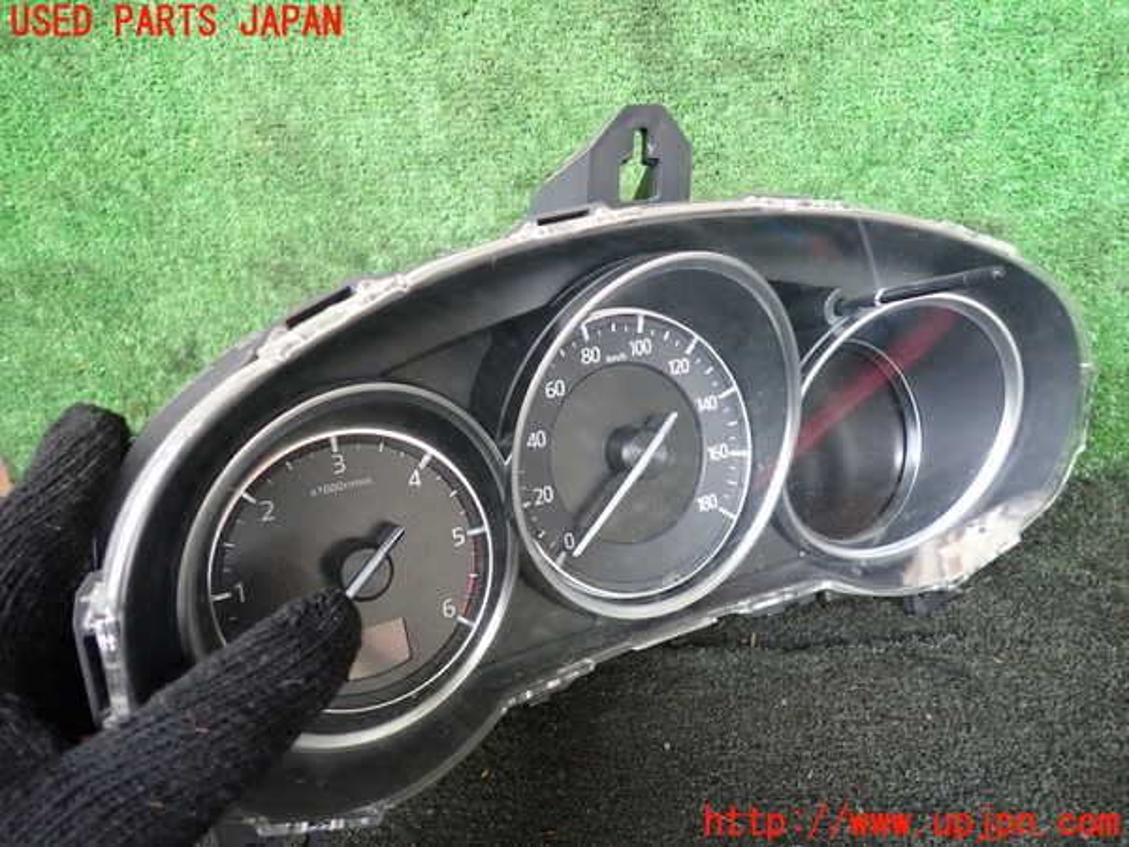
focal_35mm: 25
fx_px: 815
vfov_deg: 54.9
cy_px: 424
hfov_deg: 69.4
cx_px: 564
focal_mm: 4.5
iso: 200
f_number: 2
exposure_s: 1/40
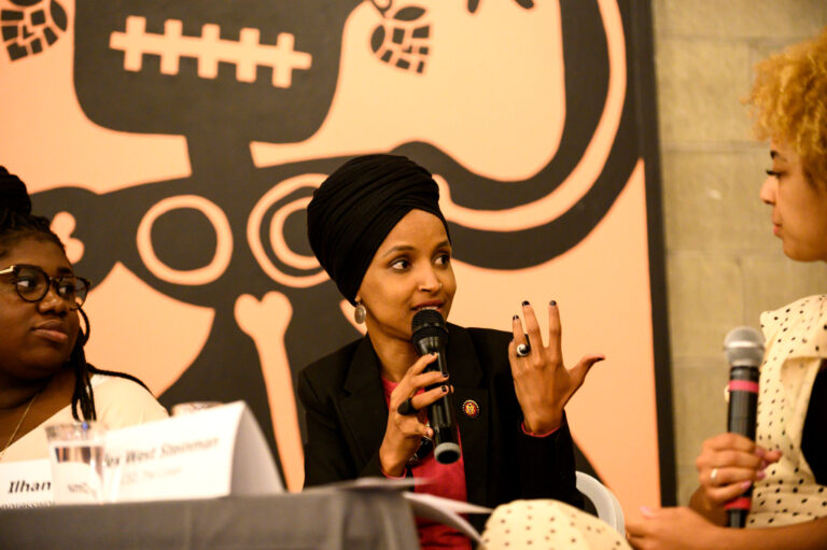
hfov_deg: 16.4
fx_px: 2870
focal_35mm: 125
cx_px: 414
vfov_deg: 11.0
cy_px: 275
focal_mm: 125
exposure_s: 1/125
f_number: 2.8
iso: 5000
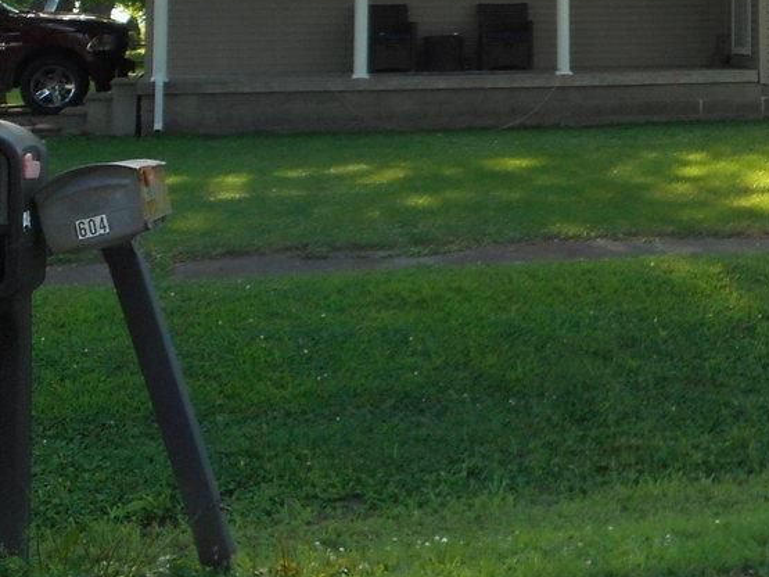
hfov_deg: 18.7
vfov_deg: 14.5
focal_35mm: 98
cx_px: 975
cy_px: -141
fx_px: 2177
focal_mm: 6
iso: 80
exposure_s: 1/125
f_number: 4.2
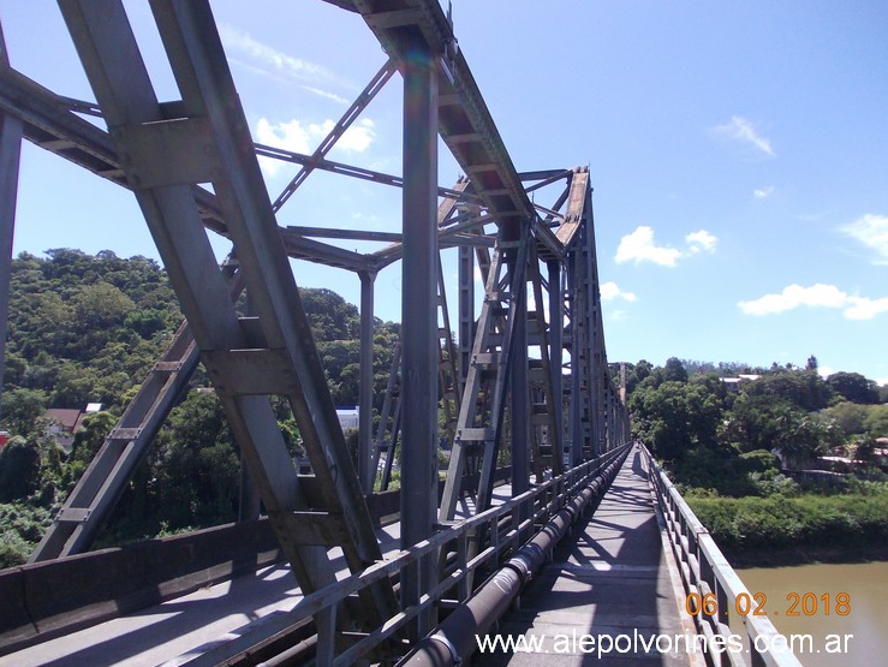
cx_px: 437
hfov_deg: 61.6
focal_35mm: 29
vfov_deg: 48.3
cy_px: 341
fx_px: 744
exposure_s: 1/250
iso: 80
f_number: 5.4
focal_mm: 4
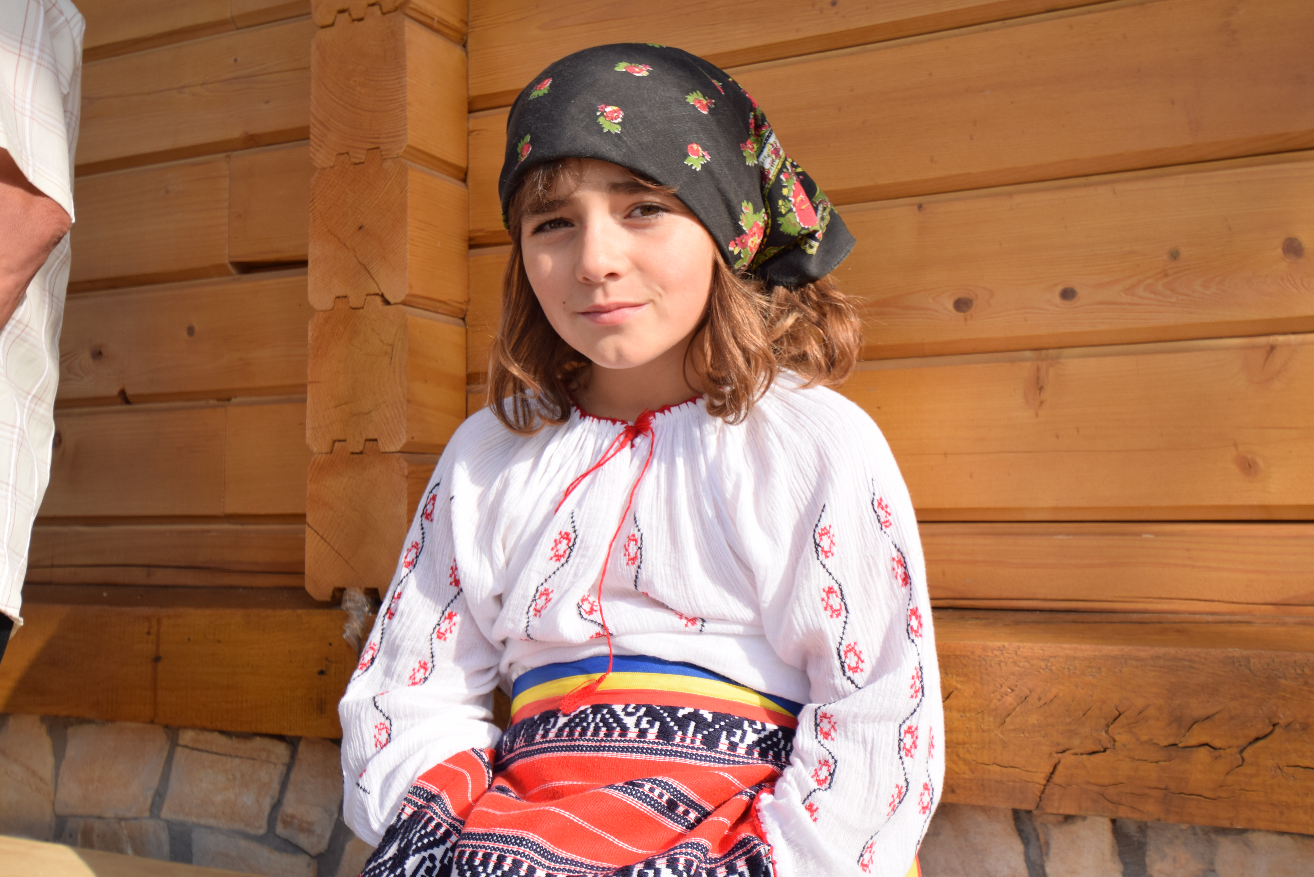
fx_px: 1314
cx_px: 657
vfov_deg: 36.9
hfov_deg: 53.1
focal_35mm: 36
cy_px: 438
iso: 100
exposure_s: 1/250
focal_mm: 24
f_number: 5
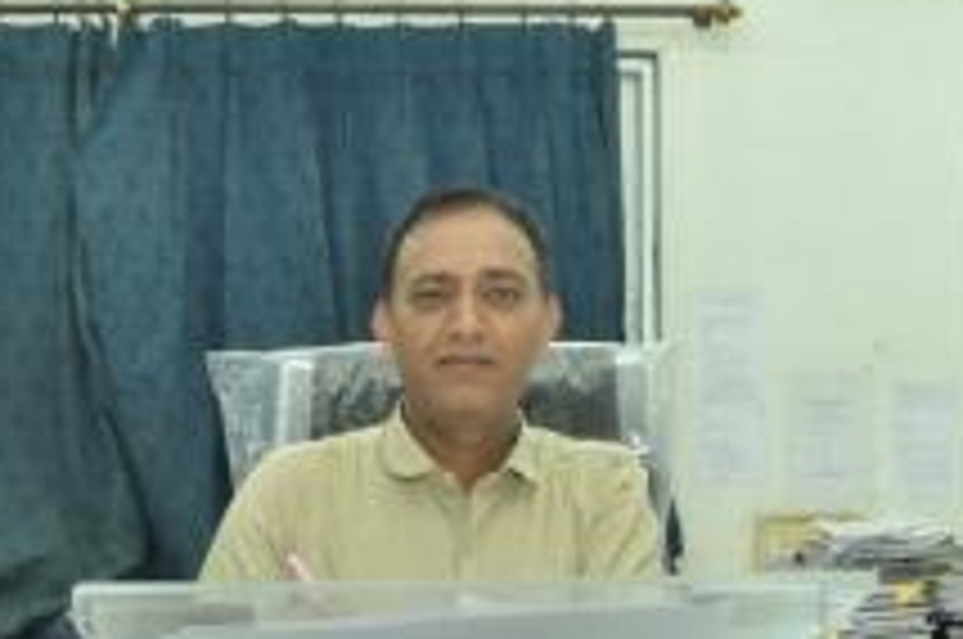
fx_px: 1764
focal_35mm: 66
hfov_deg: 30.5
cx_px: 405
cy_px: 603
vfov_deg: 20.0
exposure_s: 1/80
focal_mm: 21
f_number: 5.6
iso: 1400
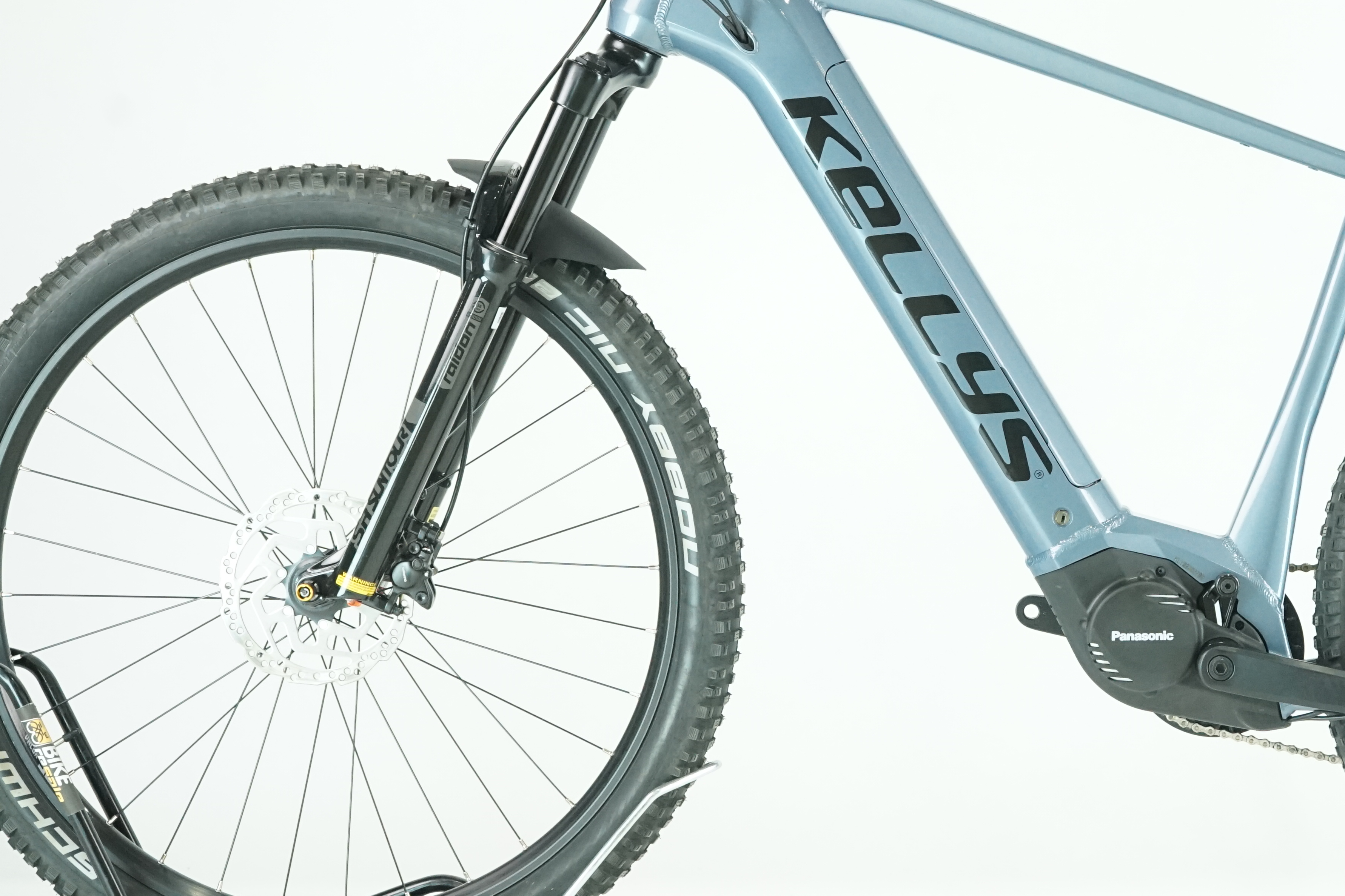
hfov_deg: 21.0
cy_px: 300
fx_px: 3586
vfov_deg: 14.2
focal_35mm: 96
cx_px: 1039
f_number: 5.6
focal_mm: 57
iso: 3200
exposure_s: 1/200
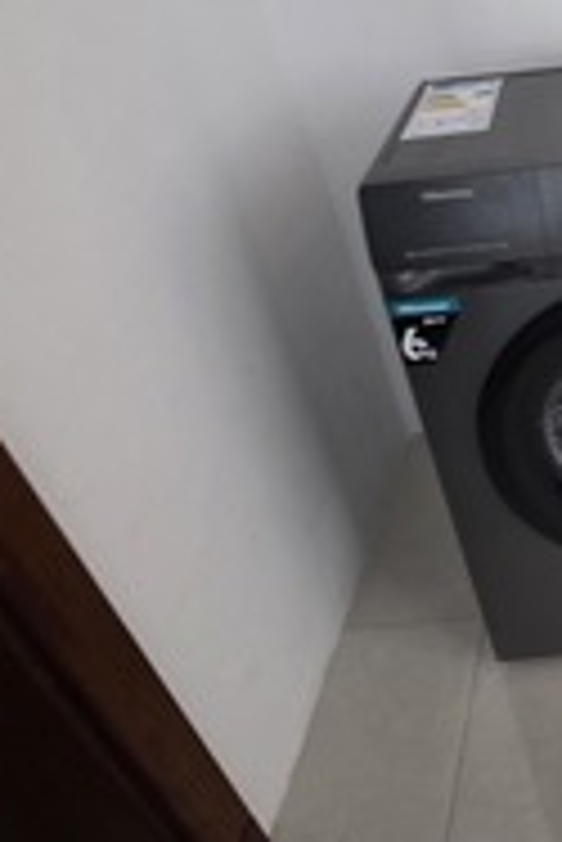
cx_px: 672
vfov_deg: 55.8
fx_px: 771
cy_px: 268
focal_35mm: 33
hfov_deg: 32.9
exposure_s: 1/50
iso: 200
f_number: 1.9
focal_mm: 2.2
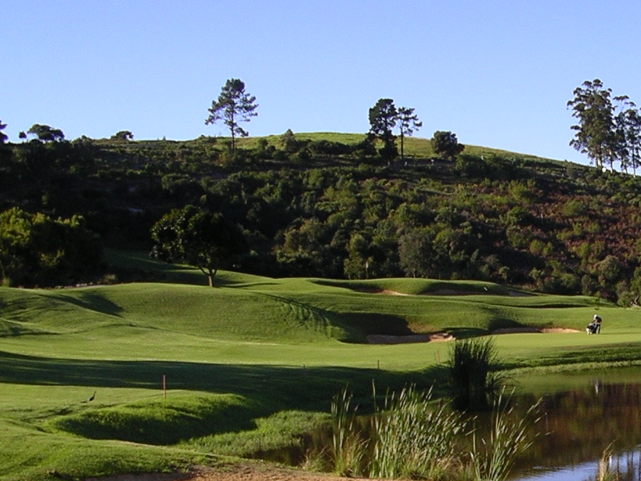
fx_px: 1556
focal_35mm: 84
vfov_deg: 17.3
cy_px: 431
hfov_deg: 22.7
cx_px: 579
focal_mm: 5.8
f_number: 4.1
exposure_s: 1/400
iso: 50
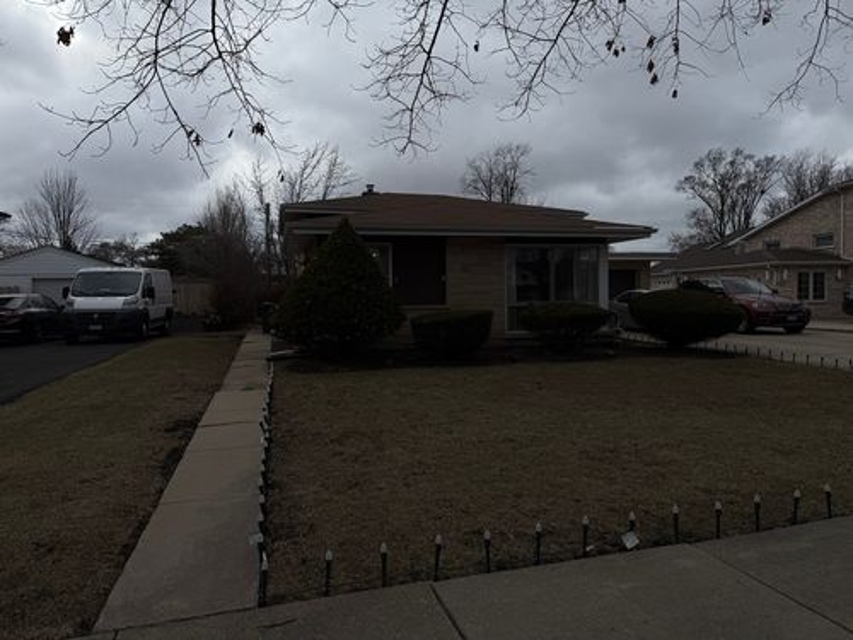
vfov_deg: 56.8
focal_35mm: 24
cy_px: 320
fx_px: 591
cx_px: 426
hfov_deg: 71.6
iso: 80
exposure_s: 1/9091
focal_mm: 6.76
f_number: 1.78
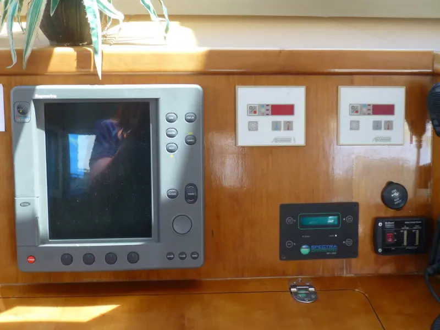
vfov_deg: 32.9
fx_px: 559
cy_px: 165
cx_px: 220
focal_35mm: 44
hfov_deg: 42.9
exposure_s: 1/60
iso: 250
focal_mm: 7.9
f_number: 4.1
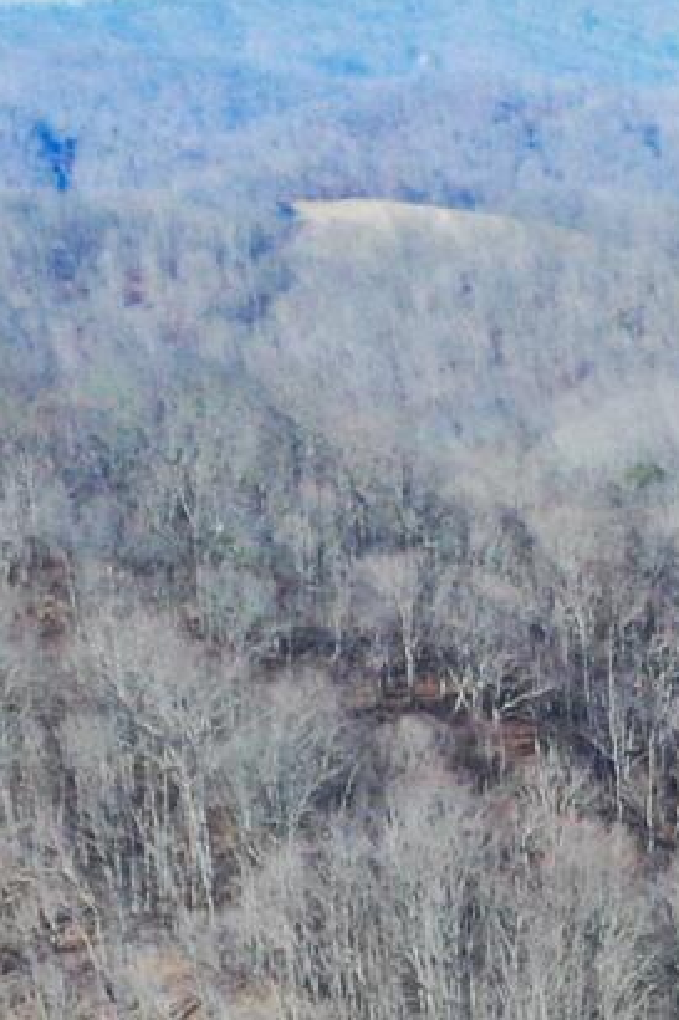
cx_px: 2057
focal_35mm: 205
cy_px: 2000
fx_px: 5804
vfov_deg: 9.4
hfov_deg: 6.2
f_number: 10
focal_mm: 10.26
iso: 100
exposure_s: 1/100
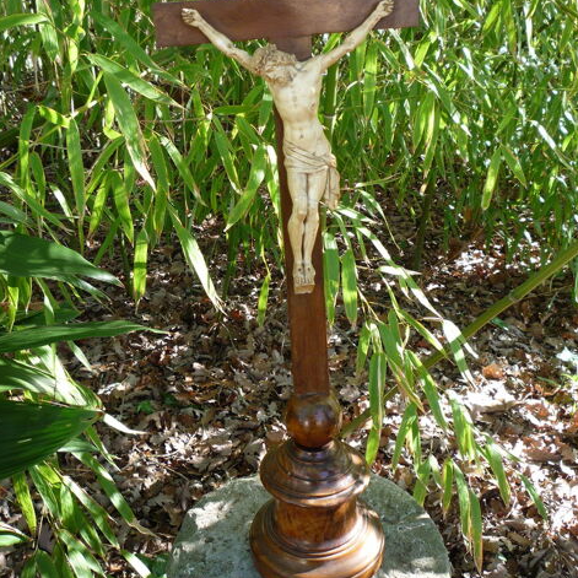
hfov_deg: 46.0
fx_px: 680
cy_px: 228
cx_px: 287
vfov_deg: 45.8
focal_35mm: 36
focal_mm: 5.2
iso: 100
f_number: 3.3
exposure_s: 1/50
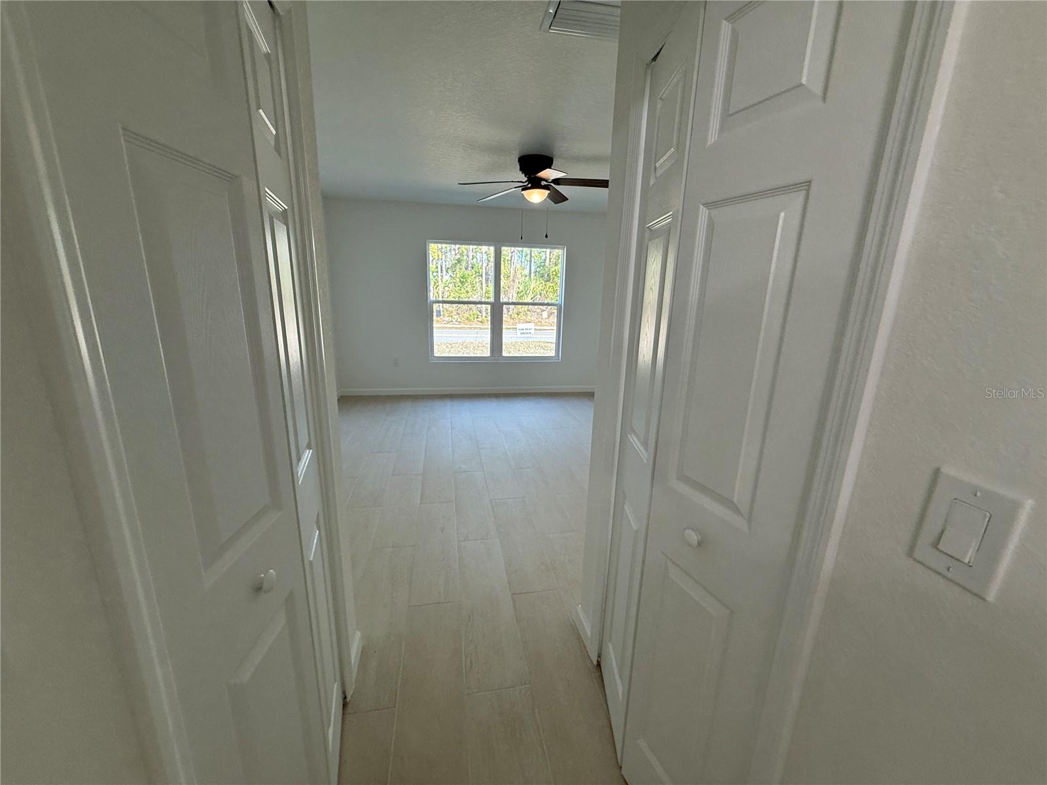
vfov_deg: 85.7
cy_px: 392
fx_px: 423
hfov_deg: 102.1
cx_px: 524
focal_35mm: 14
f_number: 2.2
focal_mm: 2.22
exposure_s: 1/120
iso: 100
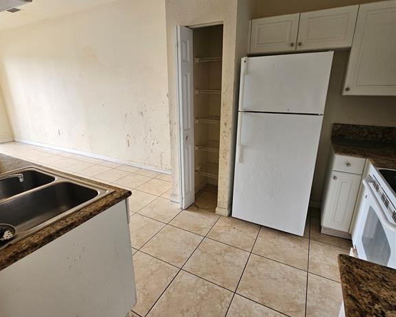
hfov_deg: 89.6
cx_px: 198
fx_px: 199
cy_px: 155
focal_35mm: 17
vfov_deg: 77.0
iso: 160
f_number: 2.2
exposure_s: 1/77
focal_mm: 2.2
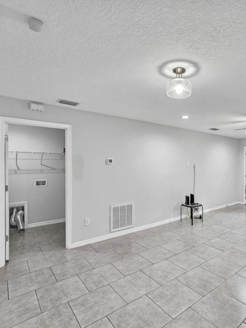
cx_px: 172
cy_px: 169
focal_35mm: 18
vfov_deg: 87.7
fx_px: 171
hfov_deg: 68.7
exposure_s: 1/60
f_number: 2.2
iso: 160
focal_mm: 2.2
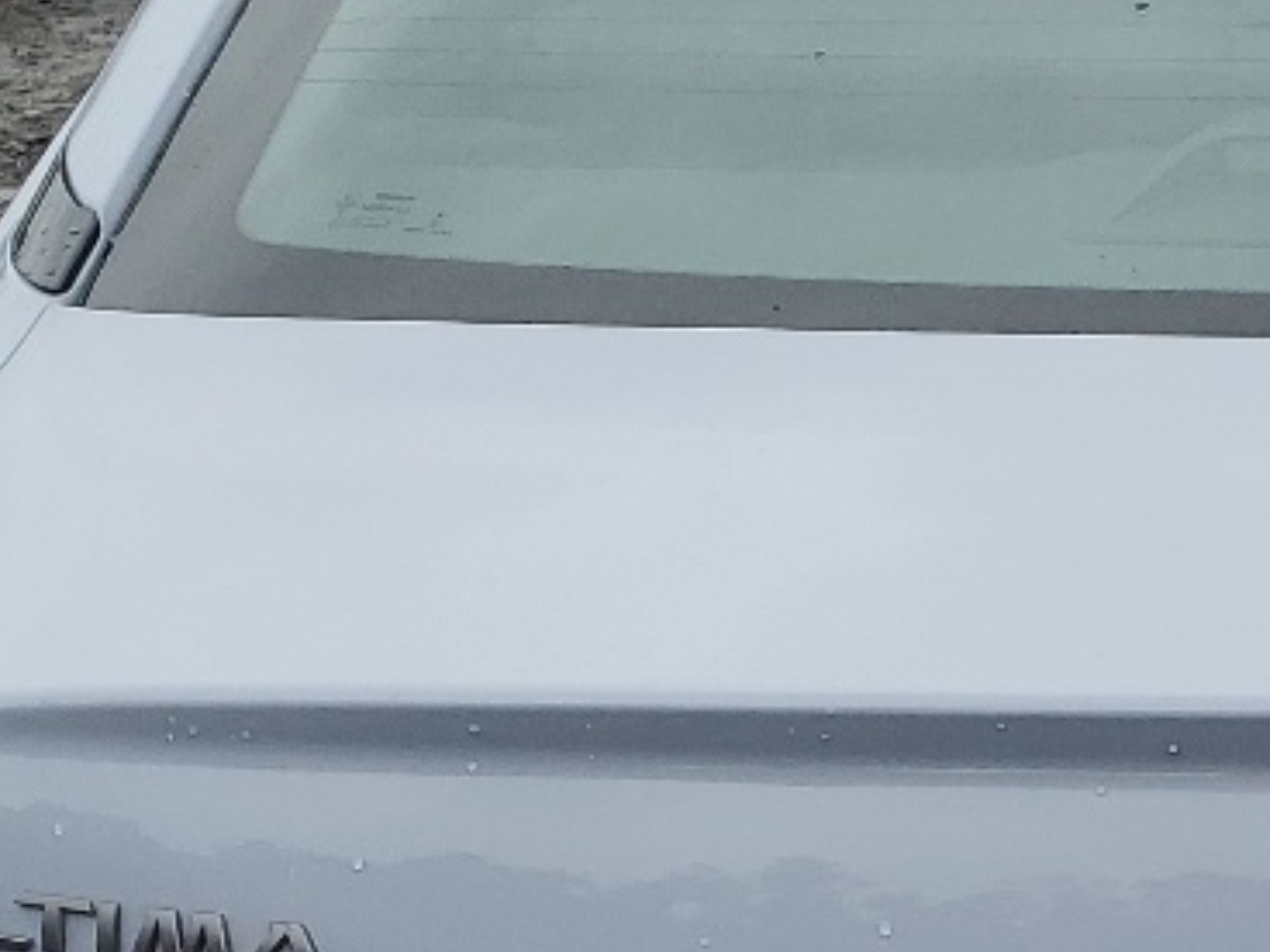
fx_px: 4146
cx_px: 1367
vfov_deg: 12.9
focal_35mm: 113
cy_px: 976
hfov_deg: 16.9
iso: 50
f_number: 1.5
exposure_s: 1/1429
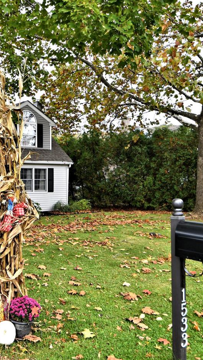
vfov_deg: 56.6
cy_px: 179
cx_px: 19
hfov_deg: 32.0
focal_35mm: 35
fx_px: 335
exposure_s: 1/320
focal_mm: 15
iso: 250
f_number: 4.5
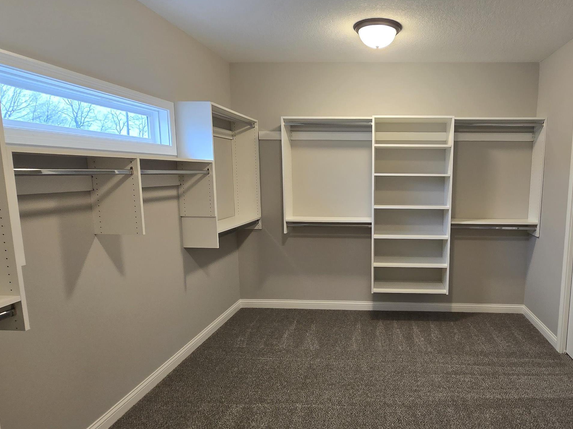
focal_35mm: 21
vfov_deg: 63.4
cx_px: 375
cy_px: 227
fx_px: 348
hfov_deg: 76.8
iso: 125
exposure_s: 1/60
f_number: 2.2
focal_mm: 2.2
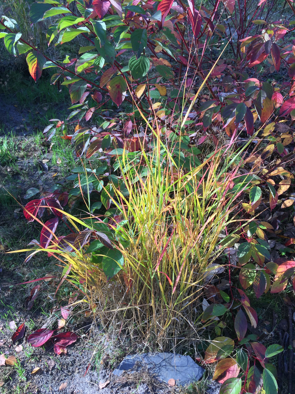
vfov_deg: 61.7
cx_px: 148
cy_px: 197
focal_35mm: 29
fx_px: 330
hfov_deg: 48.2
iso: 32
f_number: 2.2
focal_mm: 4.15
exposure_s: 1/488
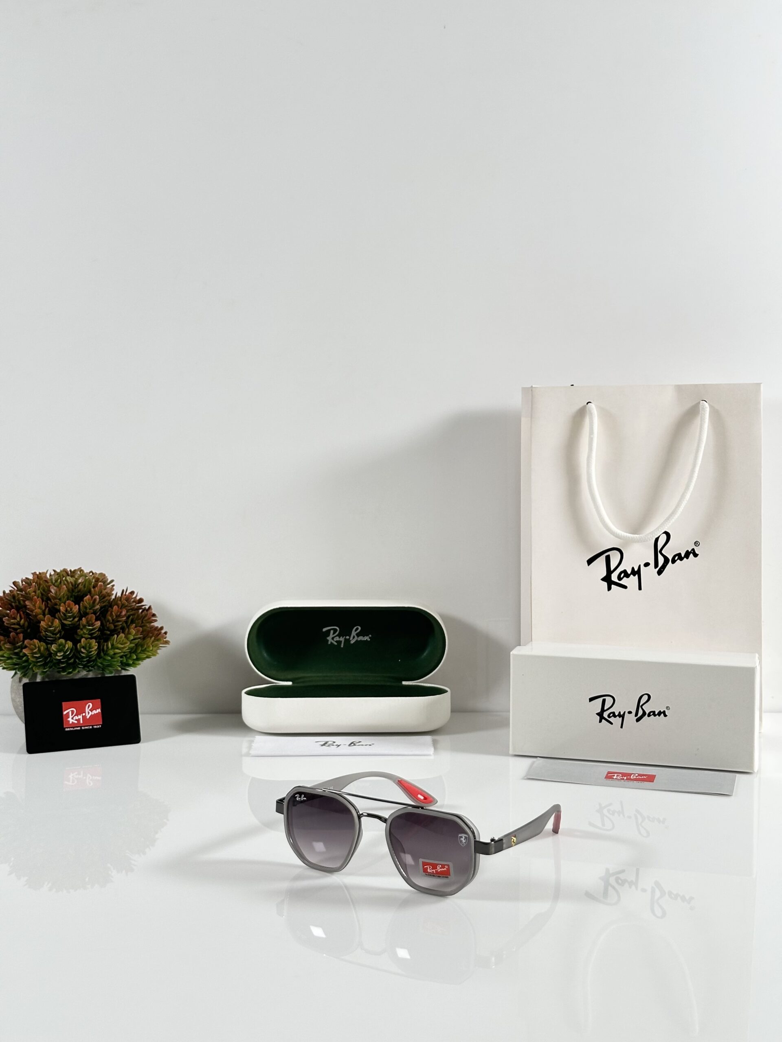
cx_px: 391
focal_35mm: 48
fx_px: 1446
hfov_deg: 30.3
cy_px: 521
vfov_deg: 39.7
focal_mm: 6.86
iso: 80
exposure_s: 1/100
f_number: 1.78
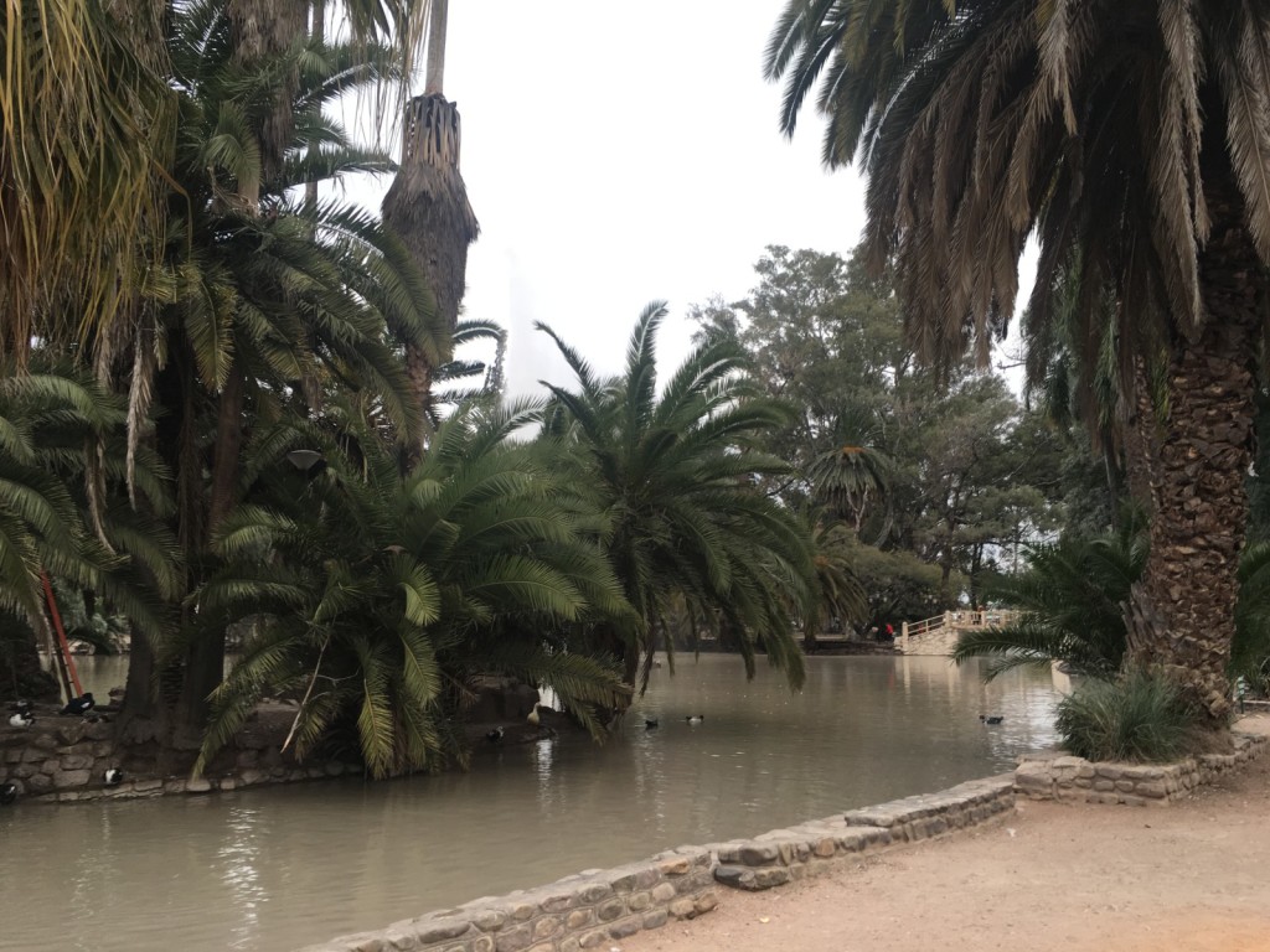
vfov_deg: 48.2
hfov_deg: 61.7
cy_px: 476
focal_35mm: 29
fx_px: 1064
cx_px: 635
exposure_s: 1/100
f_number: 2.2
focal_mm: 4.15
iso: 25
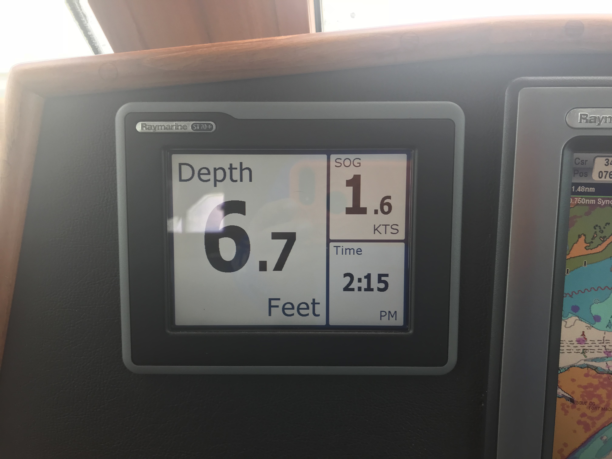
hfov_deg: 63.4
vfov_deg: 49.7
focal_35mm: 28
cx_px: 306
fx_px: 495
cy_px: 230
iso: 20
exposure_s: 1/153
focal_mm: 3.99
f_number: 1.8
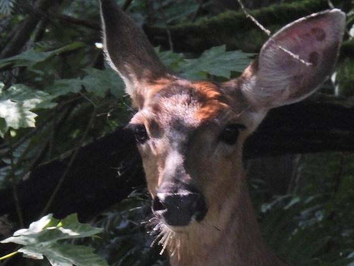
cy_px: 151
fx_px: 9267
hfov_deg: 2.2
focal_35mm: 906
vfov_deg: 1.6
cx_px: 243
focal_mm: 71.4
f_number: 5
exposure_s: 1/80
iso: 400
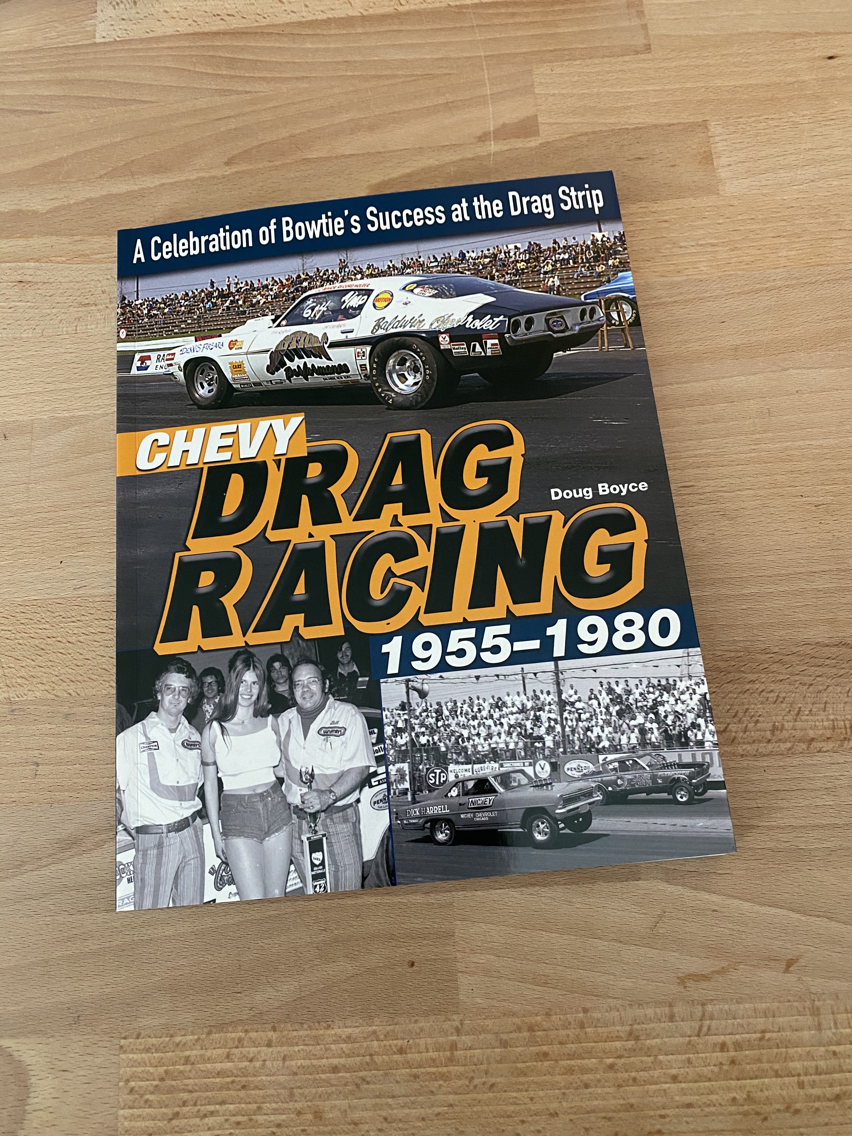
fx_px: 853
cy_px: 568
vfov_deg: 67.3
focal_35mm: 26
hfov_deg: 53.1
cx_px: 426
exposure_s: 1/40
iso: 400
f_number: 1.8
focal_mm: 4.25
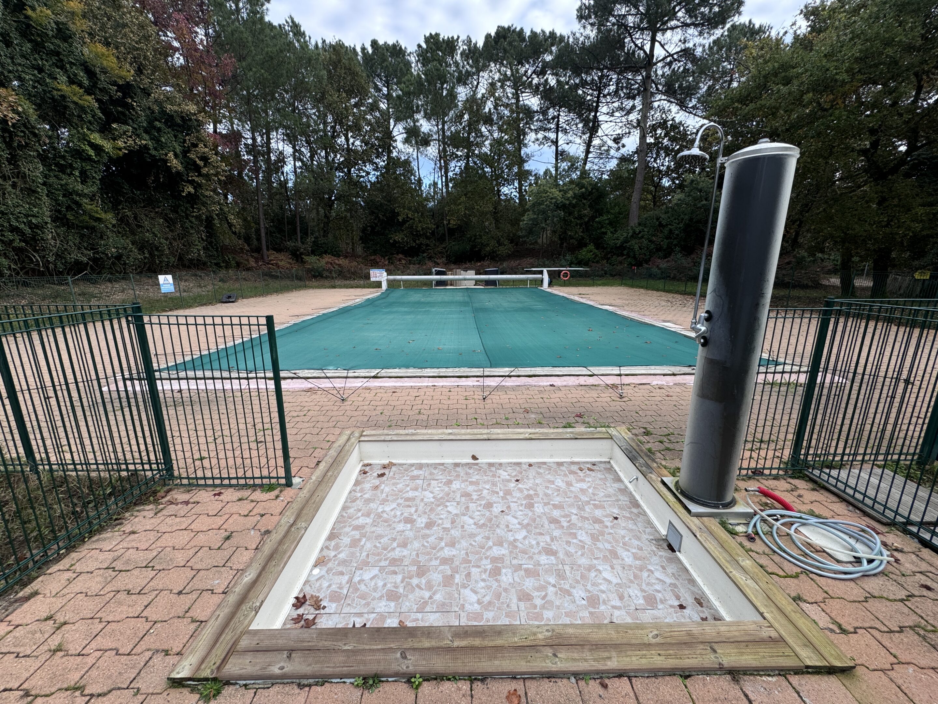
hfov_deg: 102.1
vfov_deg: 85.7
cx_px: 469
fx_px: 379
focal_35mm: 14
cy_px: 352
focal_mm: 2.22
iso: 40
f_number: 2.2
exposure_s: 1/317
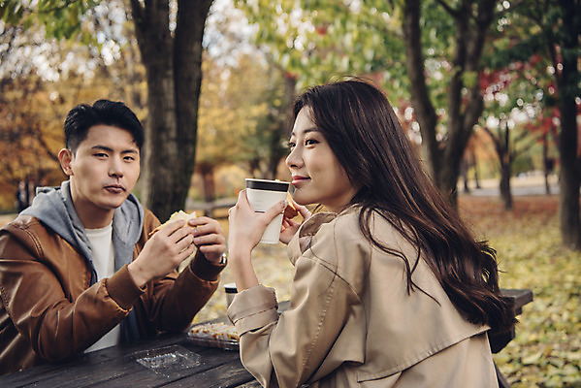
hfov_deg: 41.1
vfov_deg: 28.1
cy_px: 194
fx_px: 775
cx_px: 290
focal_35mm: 48
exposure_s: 1/250
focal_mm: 48
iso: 250
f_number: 3.5
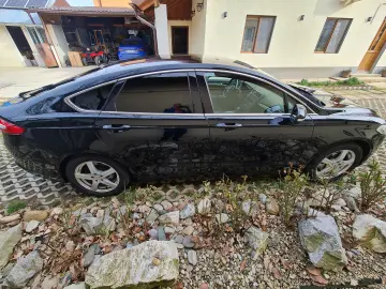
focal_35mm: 13
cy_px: 144
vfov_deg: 89.9
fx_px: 145
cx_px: 193
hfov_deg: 106.2
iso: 64
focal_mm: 2.2
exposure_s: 1/358
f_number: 2.2
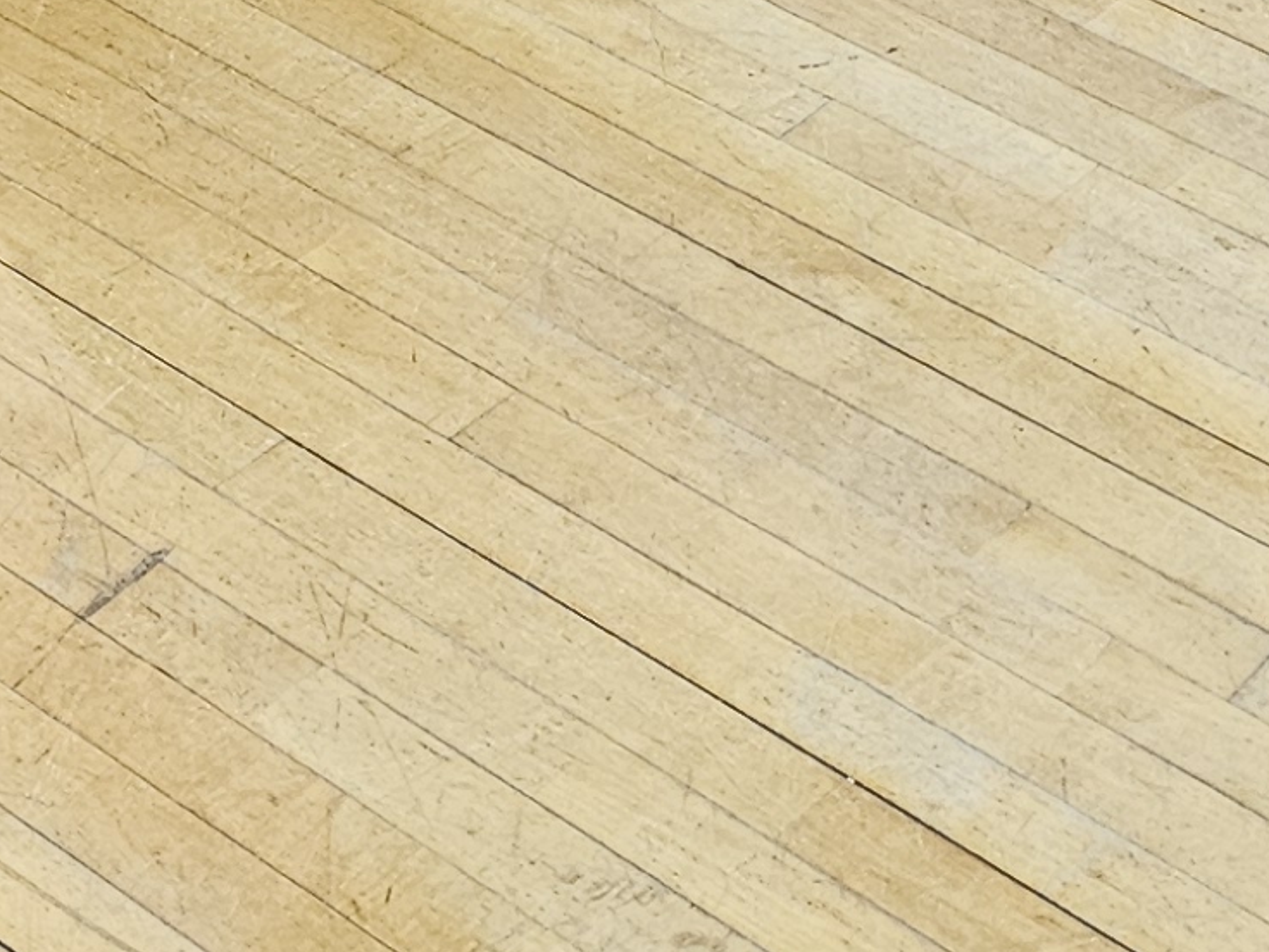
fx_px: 4582
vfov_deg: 9.8
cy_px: -1628
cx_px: -29
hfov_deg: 15.5
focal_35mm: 125
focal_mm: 5.4
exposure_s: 1/120
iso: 250
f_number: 1.8
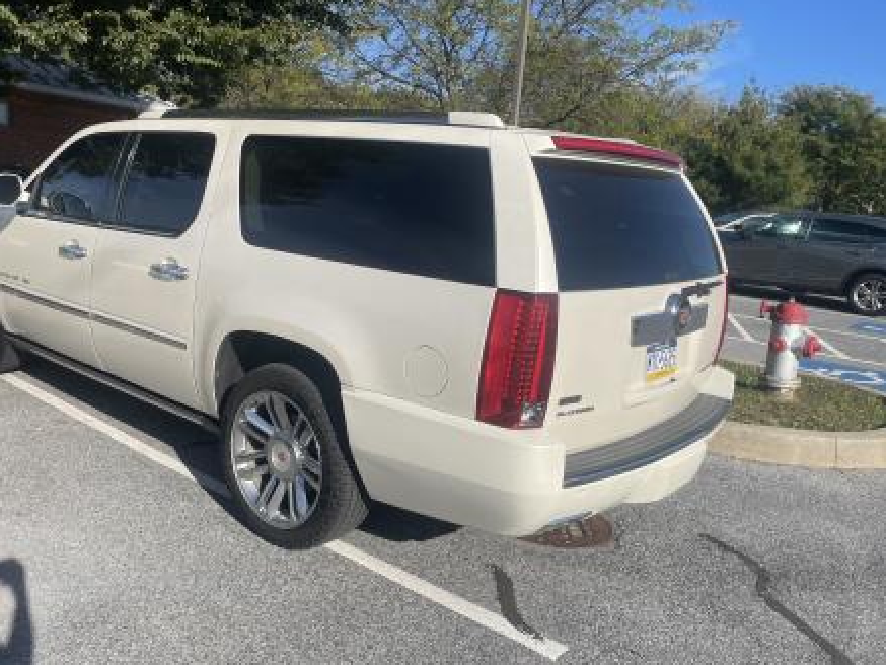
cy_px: 339
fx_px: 768
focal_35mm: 30
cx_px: 379
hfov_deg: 59.7
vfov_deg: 46.8
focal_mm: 4.2
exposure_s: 1/4464
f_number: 1.6
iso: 32
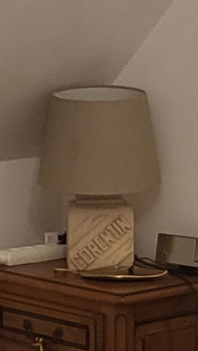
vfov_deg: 13.2
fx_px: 1520
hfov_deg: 7.4
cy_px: 197
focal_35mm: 163
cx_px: 37
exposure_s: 1/50
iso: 200
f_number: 1.8
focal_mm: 4.25
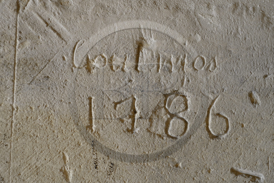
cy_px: 92
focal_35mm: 70
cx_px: 137
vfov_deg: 19.4
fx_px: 533
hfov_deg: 28.8
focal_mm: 70
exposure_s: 1/40
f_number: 4.5
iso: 1600
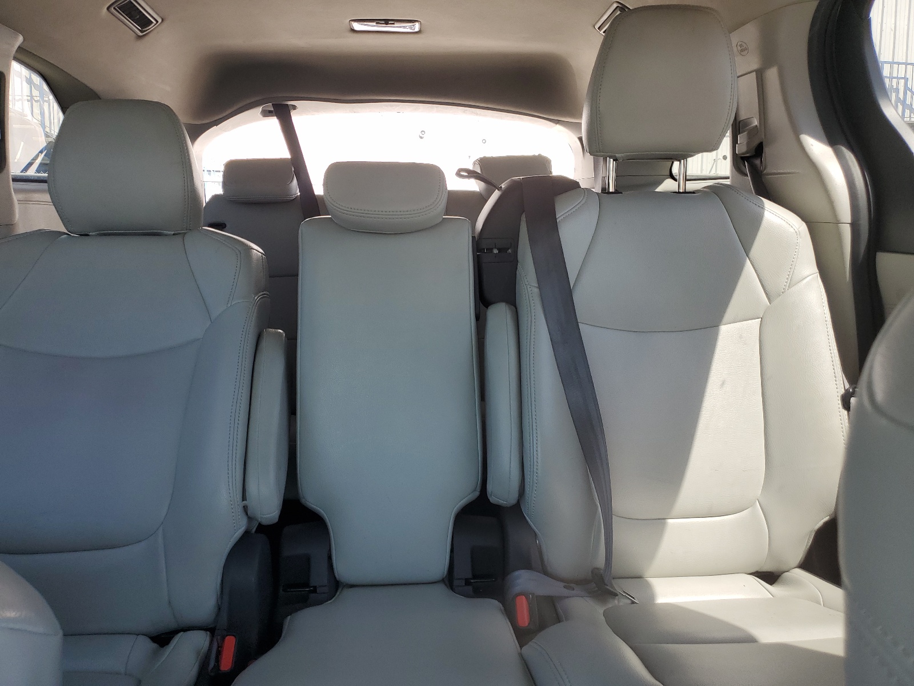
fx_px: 687
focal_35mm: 26
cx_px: 457
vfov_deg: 53.1
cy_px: 343
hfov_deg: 67.3
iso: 50
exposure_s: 1/400
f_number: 1.5
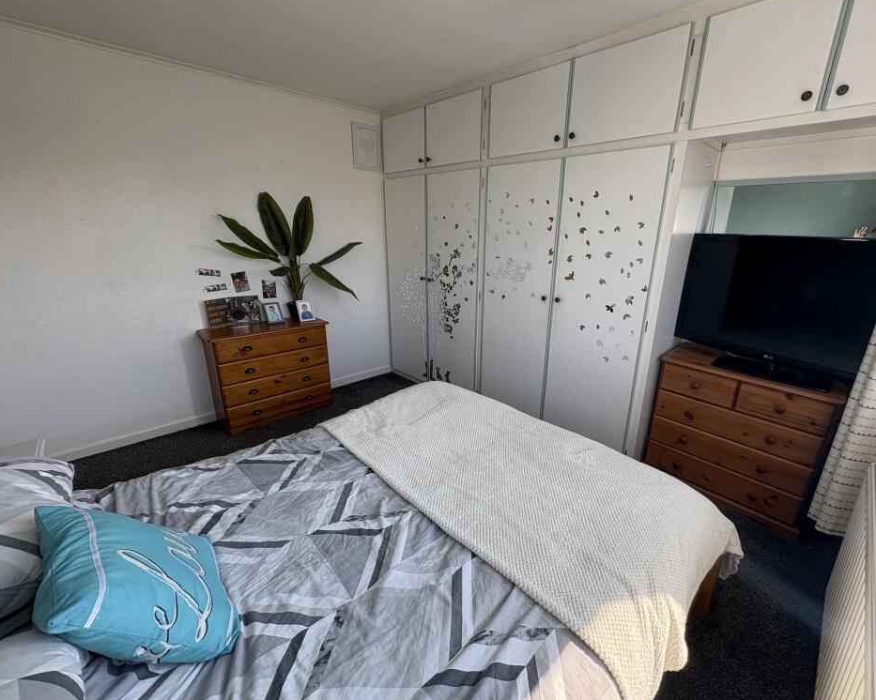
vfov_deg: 84.0
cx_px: 470
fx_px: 389
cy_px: 350
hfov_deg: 96.6
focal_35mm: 15
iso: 40
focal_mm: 2.22
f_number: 2.2
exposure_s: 1/115
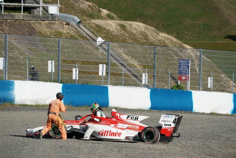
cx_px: 118
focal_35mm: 371
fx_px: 2432
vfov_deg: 3.7
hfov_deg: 5.6
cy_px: 79
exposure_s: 1/800
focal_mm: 371
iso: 200
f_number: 8
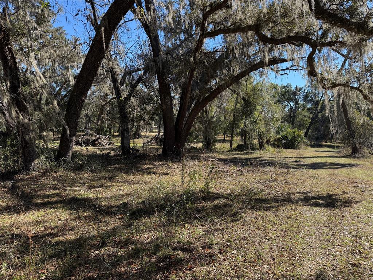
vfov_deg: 56.8
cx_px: 186
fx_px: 259
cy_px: 140
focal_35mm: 24
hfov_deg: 71.6
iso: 100
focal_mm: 6.76
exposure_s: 1/1727
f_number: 1.78
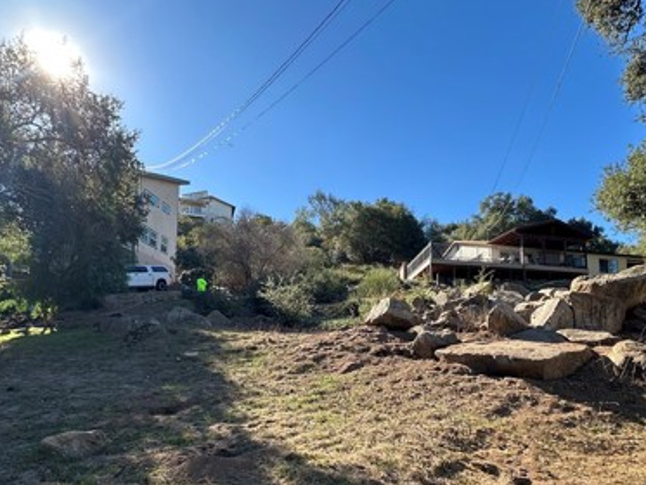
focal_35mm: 24
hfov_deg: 71.6
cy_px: 334
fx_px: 448
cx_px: 327
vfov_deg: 55.3
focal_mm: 2.22
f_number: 2.2
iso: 40
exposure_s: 1/553
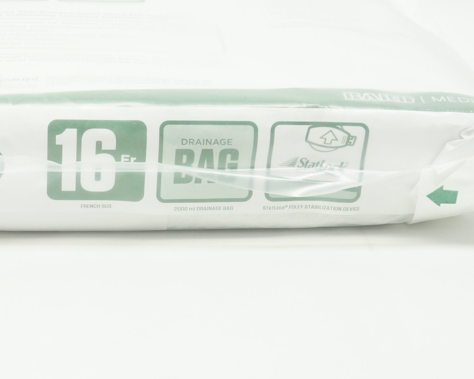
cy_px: 106
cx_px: 69
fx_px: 1364
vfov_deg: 15.8
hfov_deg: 19.4
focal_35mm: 97
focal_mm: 27
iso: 400
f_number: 11
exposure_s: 1/15
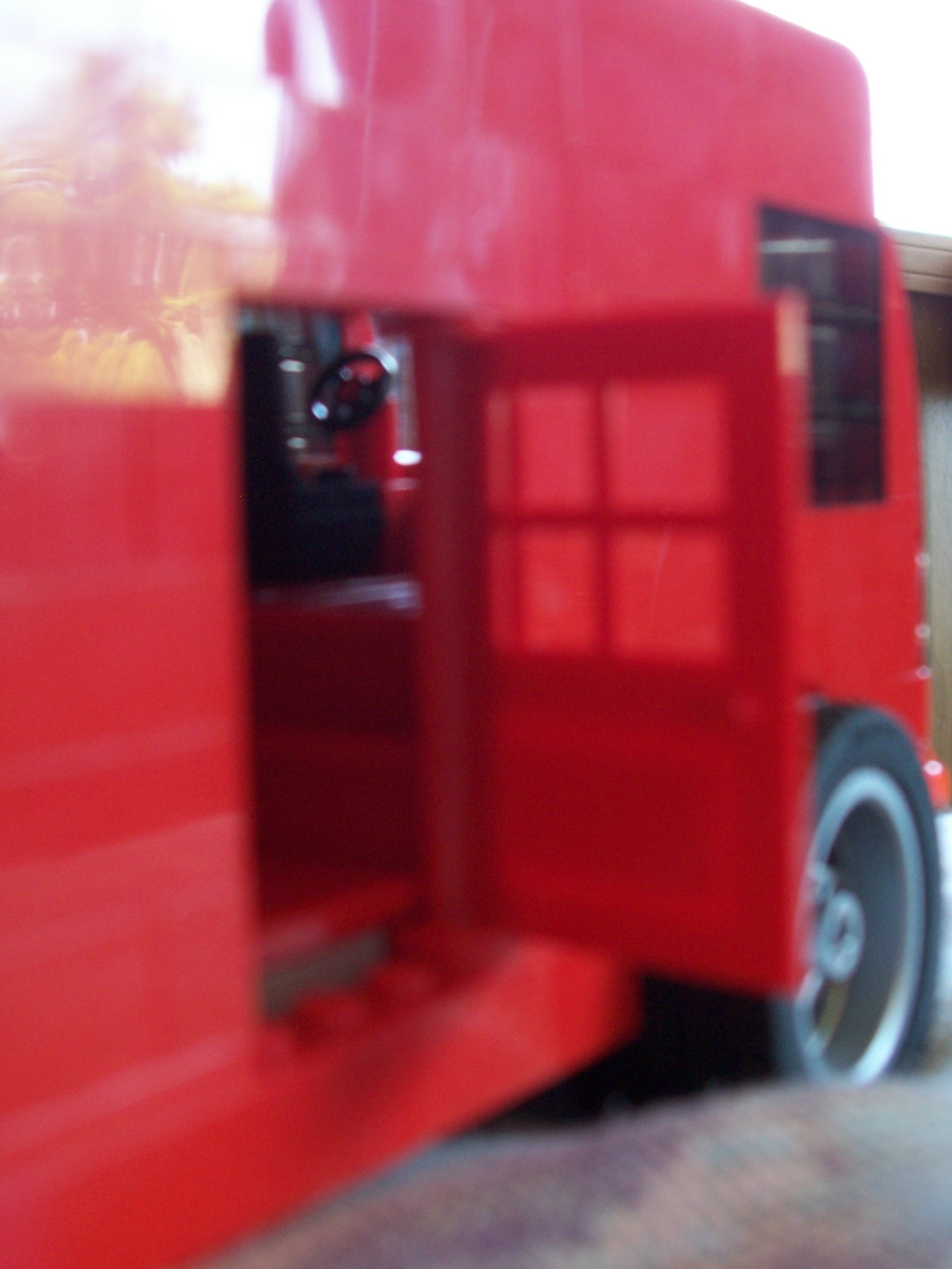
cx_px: 476
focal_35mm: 50
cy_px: 634
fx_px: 1833
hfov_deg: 29.1
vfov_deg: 38.2
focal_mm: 8.6
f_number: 3.4
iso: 140
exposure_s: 1/10
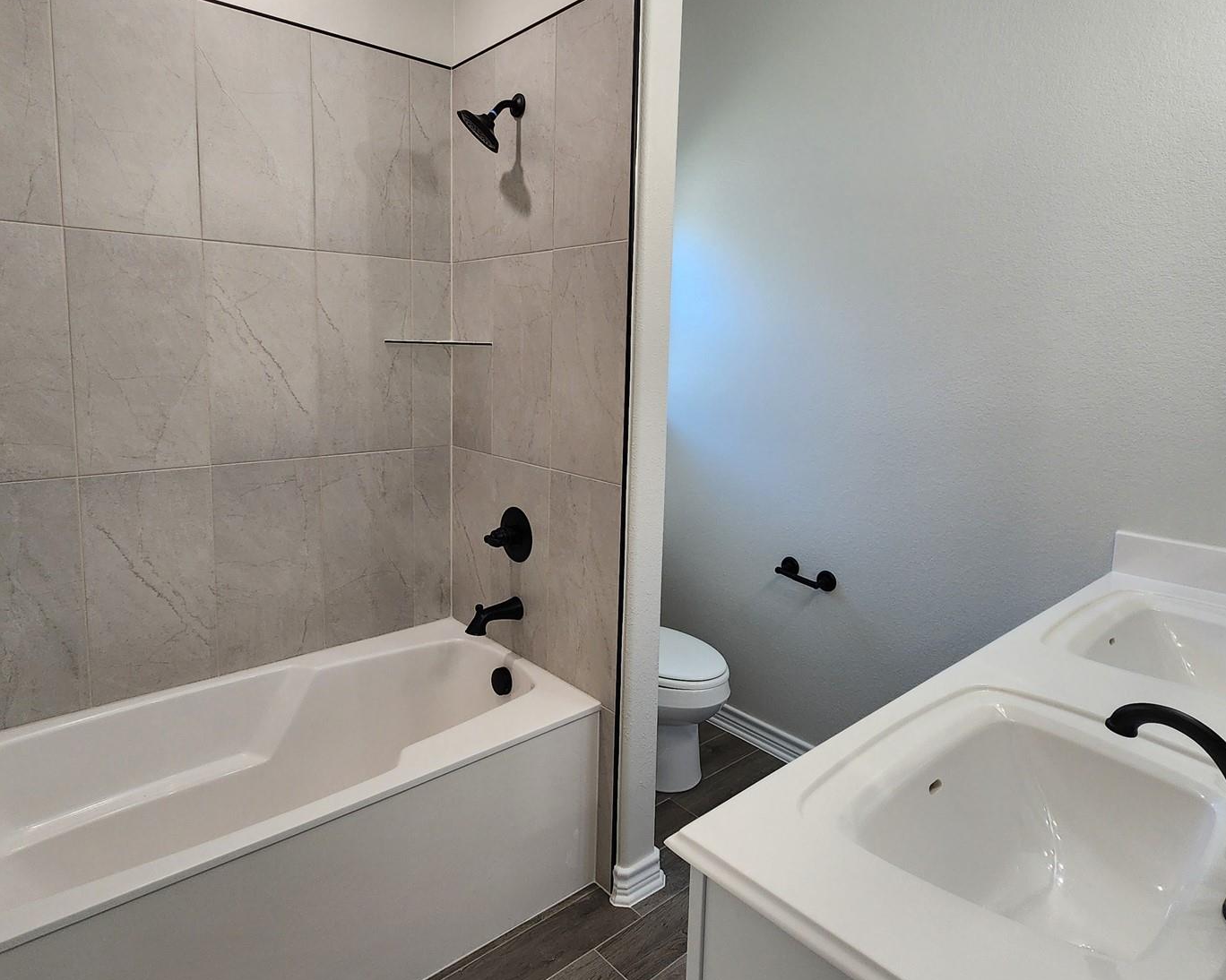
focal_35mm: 19
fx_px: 689
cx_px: 601
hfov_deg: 83.3
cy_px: 439
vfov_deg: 70.6
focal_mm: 2.2
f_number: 2.2
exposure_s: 1/60
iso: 80
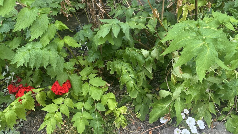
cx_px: 118
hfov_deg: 69.9
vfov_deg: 42.6
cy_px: 83
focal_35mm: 27
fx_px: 170
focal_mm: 6.86
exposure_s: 1/494
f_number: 1.78
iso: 80
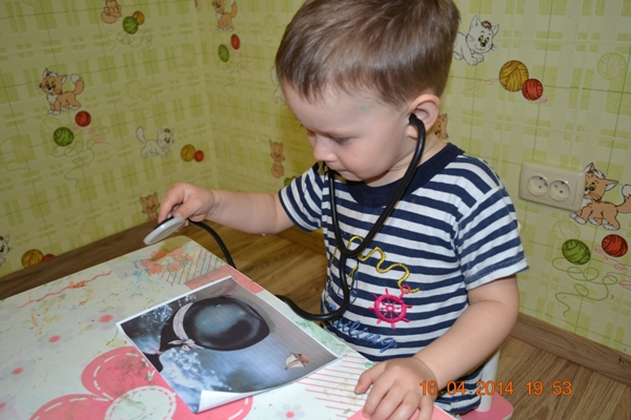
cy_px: 210
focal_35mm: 30
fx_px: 526
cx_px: 316
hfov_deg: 61.9
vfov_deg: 43.6
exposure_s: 1/60
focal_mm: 20
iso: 720
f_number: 3.8
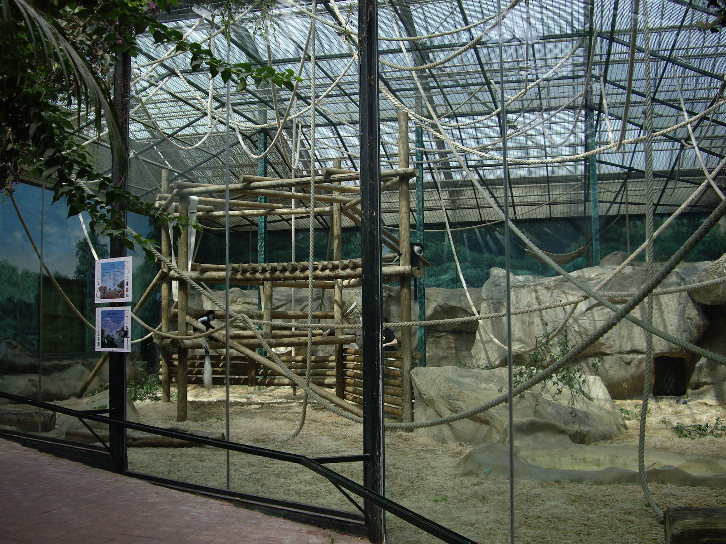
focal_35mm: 38
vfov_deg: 37.7
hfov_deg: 49.0
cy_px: 272
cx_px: 363
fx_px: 797
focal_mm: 7.9
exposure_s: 1/250
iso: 50
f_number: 2.8
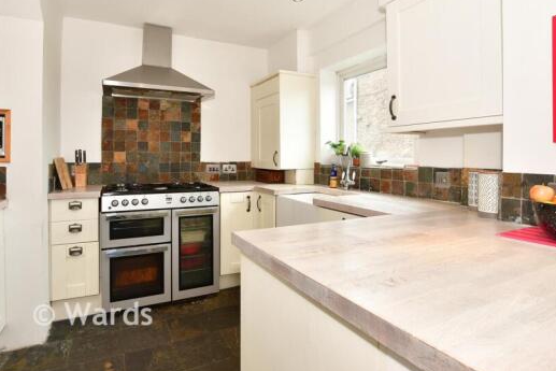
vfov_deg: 64.1
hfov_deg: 86.8
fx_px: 294
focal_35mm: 19
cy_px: 153
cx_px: 262
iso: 200
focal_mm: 10
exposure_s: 1/30
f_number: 5.6
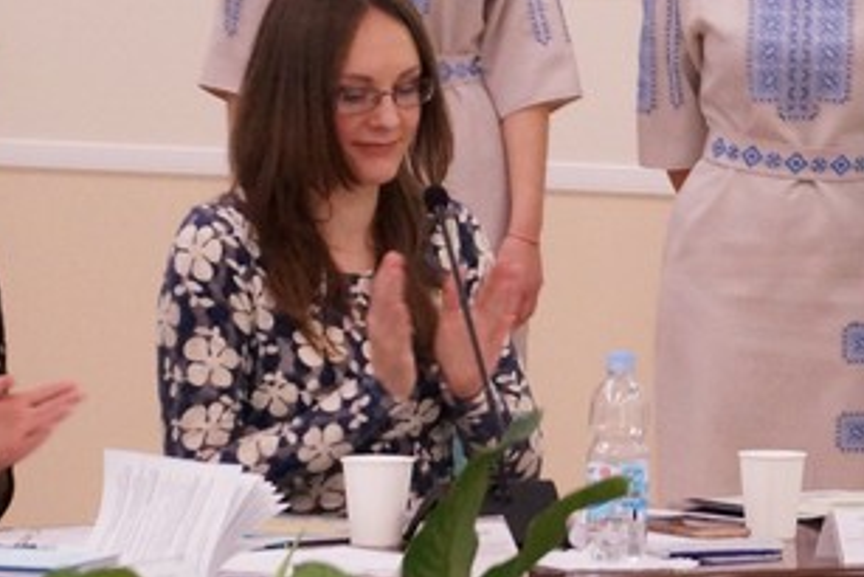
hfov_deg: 5.8
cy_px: 191
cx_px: 1230
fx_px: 8404
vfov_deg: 3.9
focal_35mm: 350
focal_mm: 70
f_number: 5.6
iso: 2500
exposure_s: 1/125
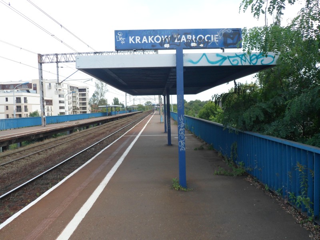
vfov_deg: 51.4
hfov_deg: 65.3
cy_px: 120
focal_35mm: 27
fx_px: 250
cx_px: 160
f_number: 3.3
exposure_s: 1/180
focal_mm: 4.9
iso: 80
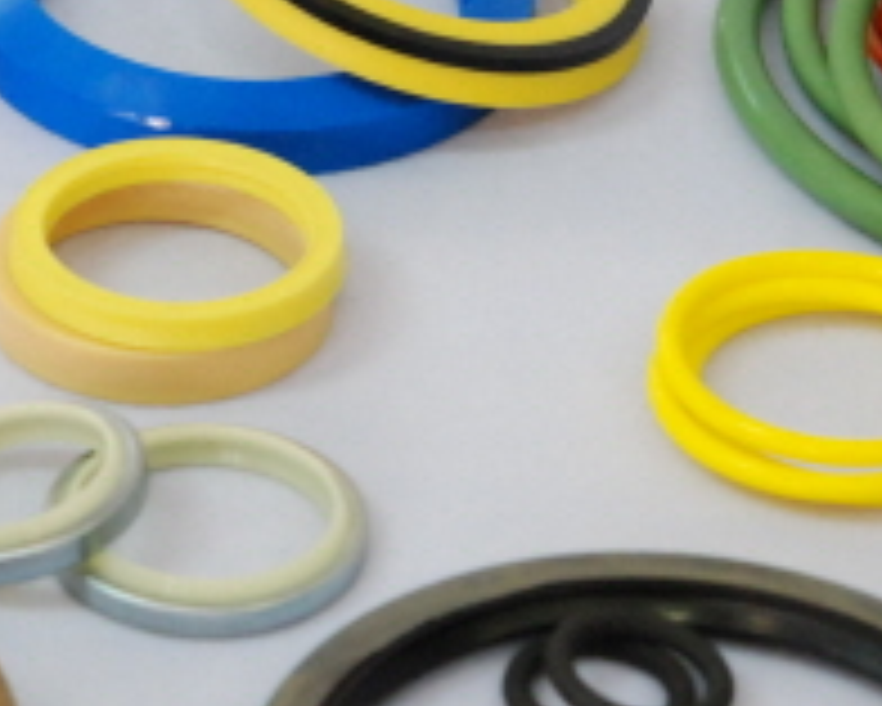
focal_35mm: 147
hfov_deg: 12.8
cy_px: 74
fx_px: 3839
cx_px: -117
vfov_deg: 10.5
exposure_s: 1/80
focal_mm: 32
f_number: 4
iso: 1600
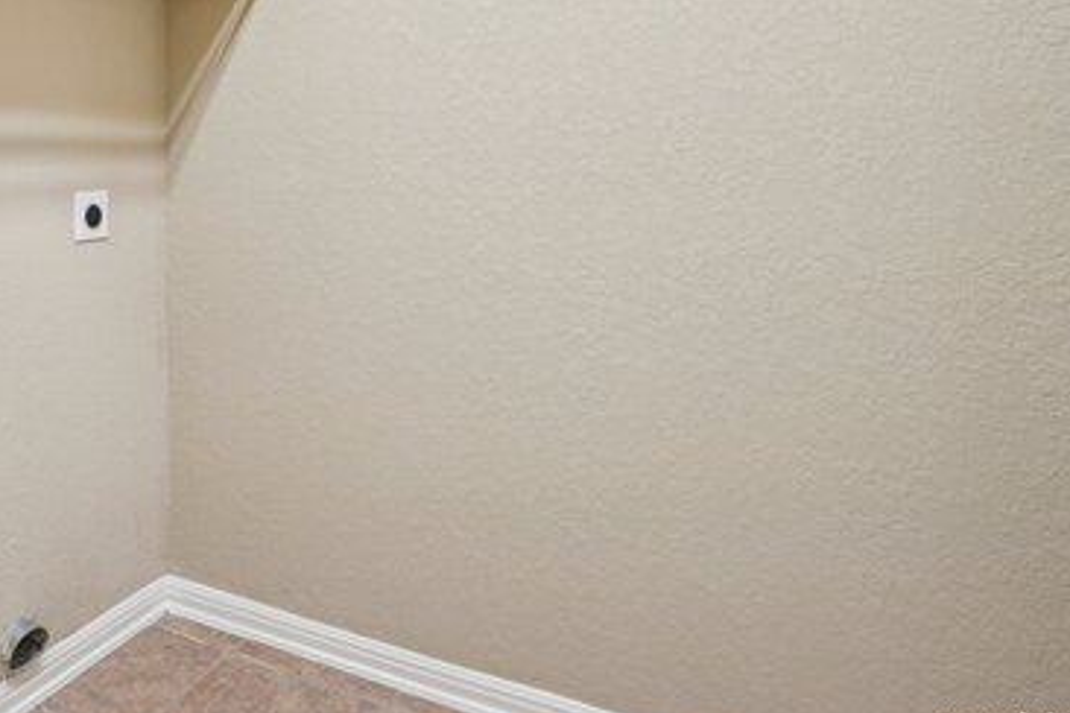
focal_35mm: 28
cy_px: 153
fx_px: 832
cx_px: 231
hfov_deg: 60.7
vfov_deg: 44.4
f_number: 8
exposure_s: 1/15
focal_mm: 16
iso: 400
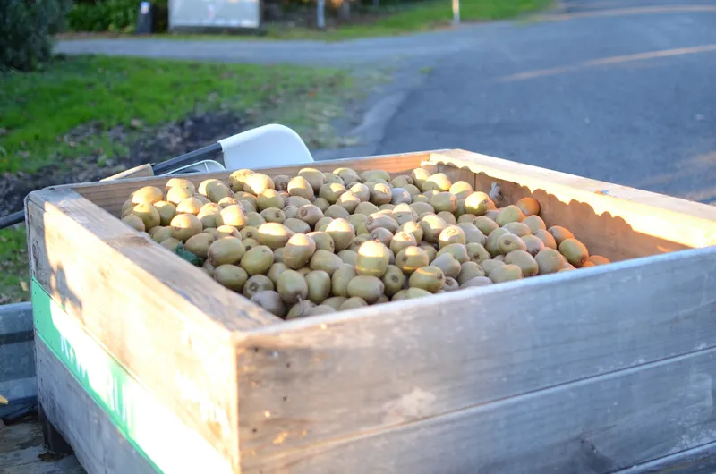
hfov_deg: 37.9
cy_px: 237
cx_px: 358
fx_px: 1042
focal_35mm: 52
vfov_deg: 25.6
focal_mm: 35
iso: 800
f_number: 2
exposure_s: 1/1000
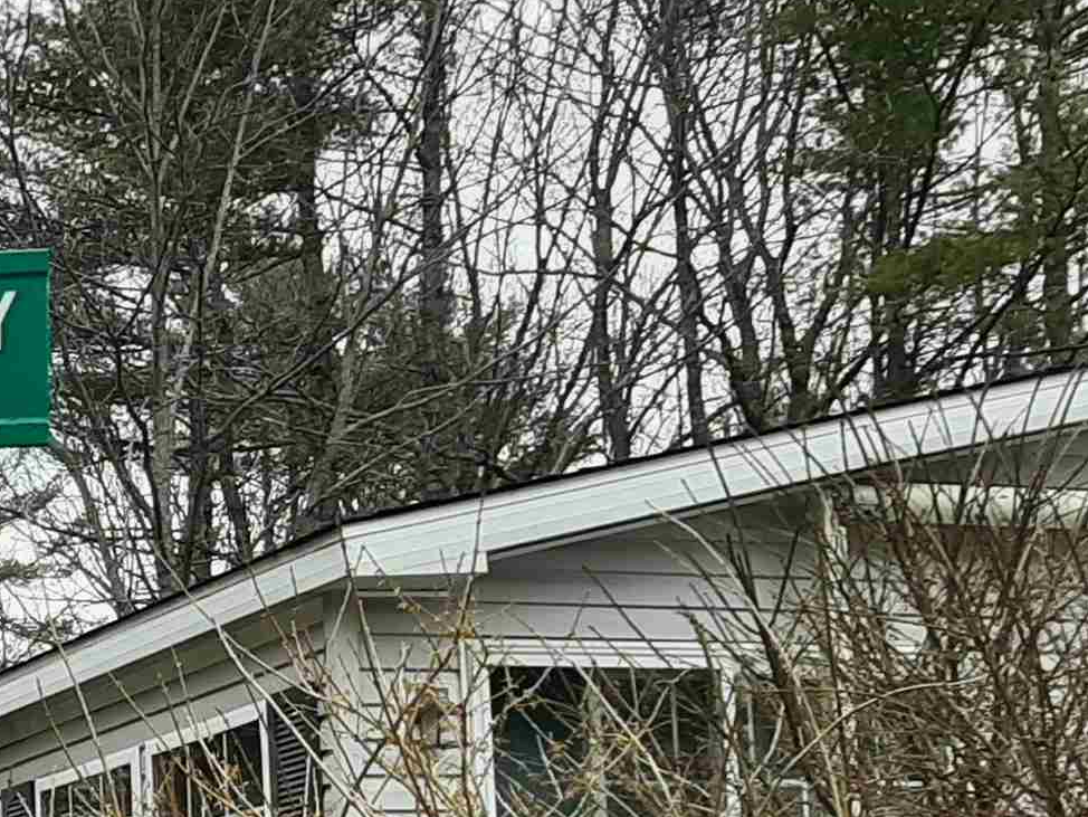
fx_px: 2578
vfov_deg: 17.2
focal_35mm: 82
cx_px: -562
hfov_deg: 20.3
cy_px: 989
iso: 40
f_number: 1.7
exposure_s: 1/1103
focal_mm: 3.93
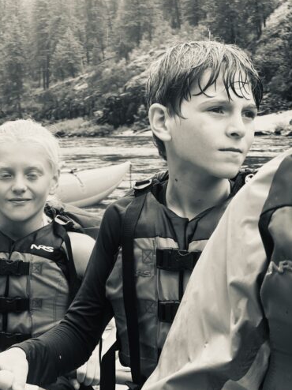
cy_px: 194
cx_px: 146
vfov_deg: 25.0
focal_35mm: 78
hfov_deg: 18.9
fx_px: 878
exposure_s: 1/171
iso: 25
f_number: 2.8
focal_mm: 9
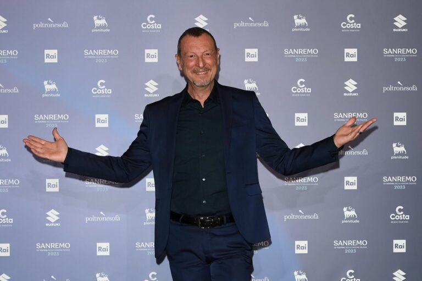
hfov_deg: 28.9
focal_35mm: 70
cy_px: 140
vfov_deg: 19.4
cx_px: 211
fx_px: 820
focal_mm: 70
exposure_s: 1/320
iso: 640
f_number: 5.6
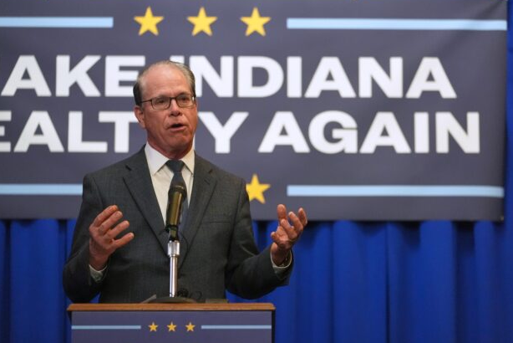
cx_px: 263
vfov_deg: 11.2
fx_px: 1753
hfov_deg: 16.6
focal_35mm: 123
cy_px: 169
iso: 6400
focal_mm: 118
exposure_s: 1/250
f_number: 2.8
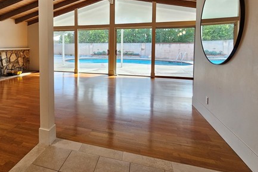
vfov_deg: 60.1
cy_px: 55
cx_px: 91
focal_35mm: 20
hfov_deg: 81.8
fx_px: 143
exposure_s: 1/60
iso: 80
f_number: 2.2
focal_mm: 2.2
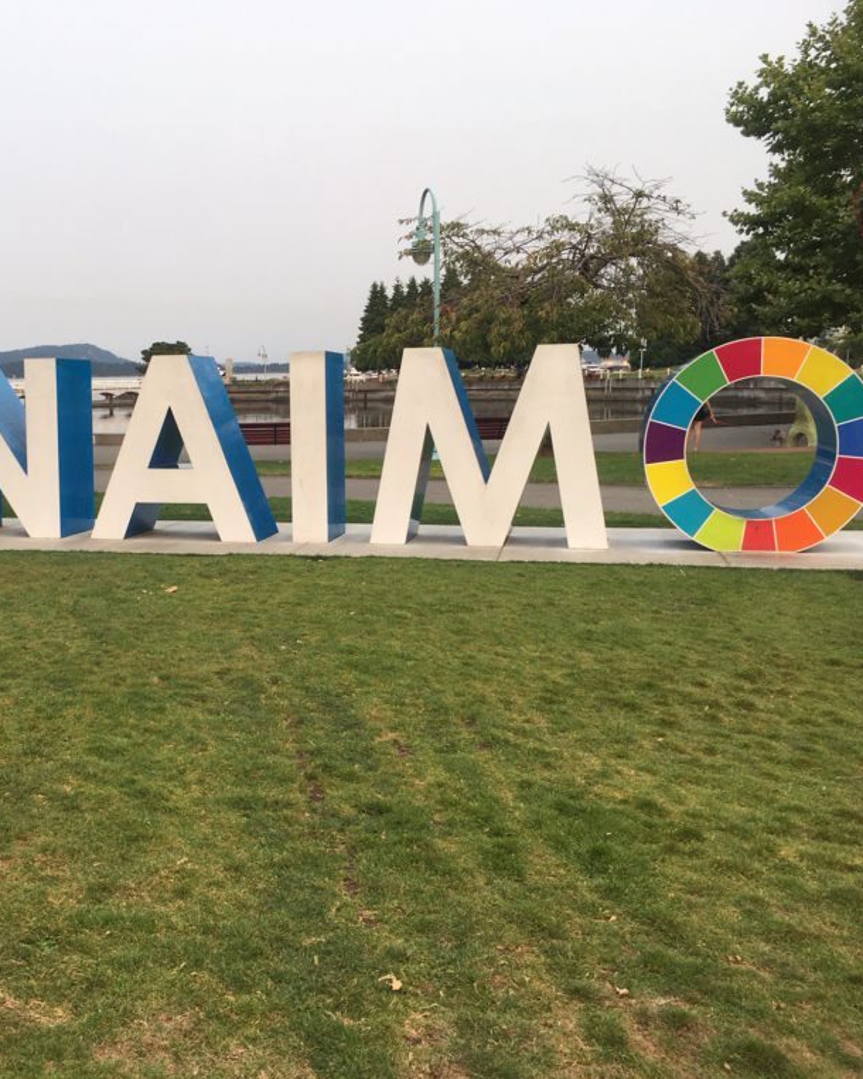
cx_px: 199
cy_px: 537
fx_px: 1214
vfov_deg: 47.9
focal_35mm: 38
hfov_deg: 38.0
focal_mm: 4.15
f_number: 2.2
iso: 25
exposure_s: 1/242
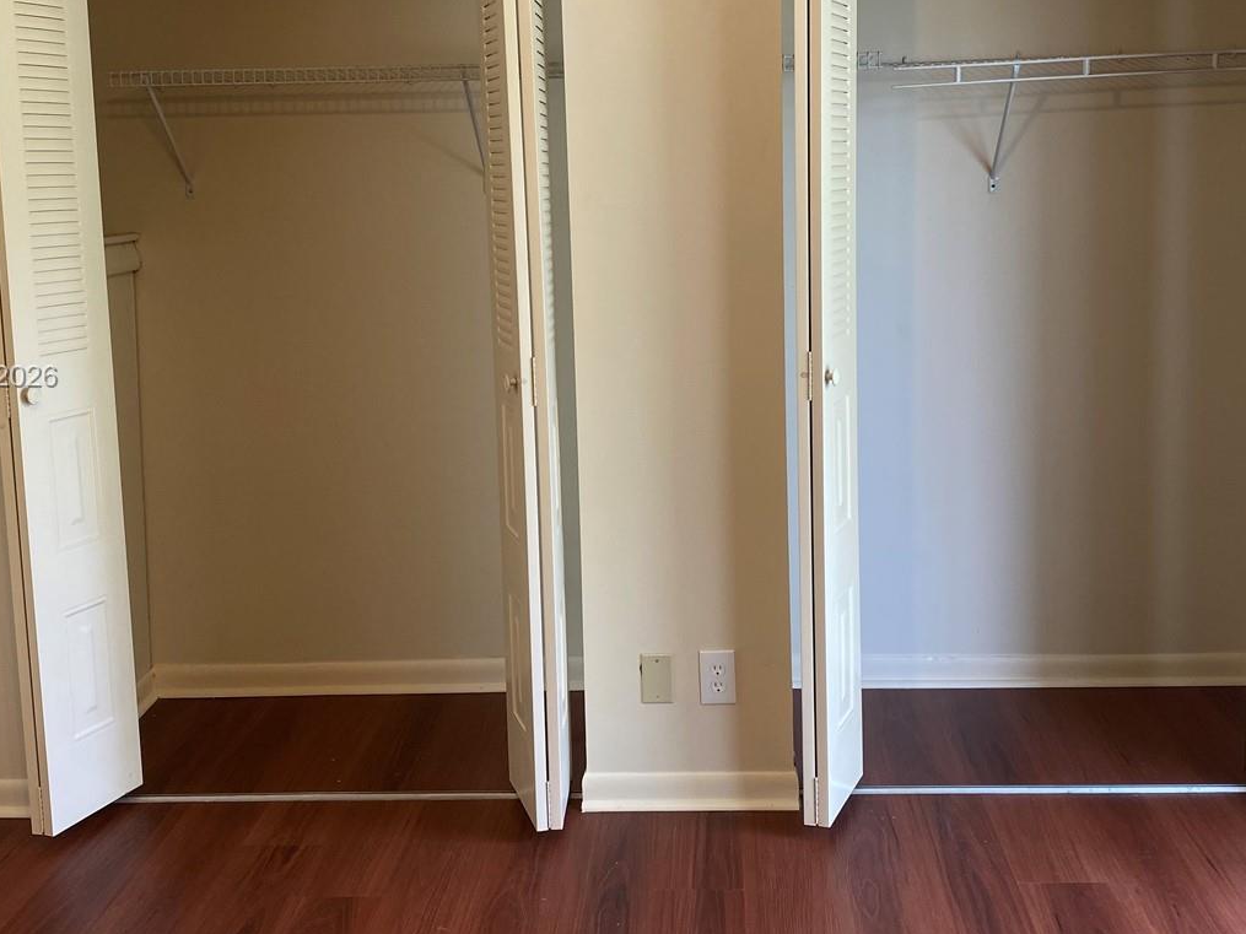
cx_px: 657
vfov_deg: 35.0
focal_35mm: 41
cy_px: 378
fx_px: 1476
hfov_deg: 45.8
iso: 64
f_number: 1.8
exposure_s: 1/60
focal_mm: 4.25
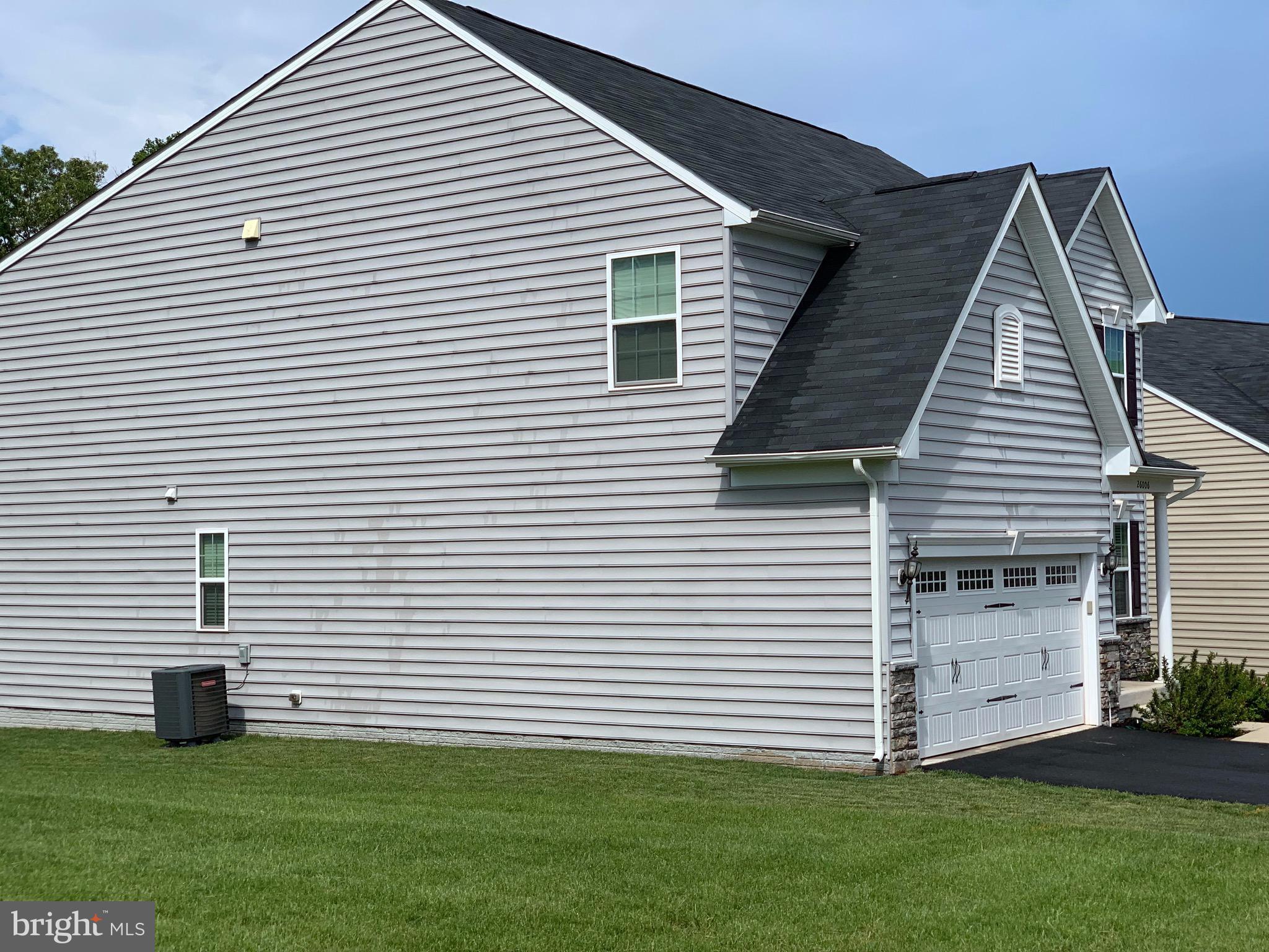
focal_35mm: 52
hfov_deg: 36.8
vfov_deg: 28.0
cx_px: 634
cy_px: 476
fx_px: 1906
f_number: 2.4
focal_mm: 6
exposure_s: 1/1597
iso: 16
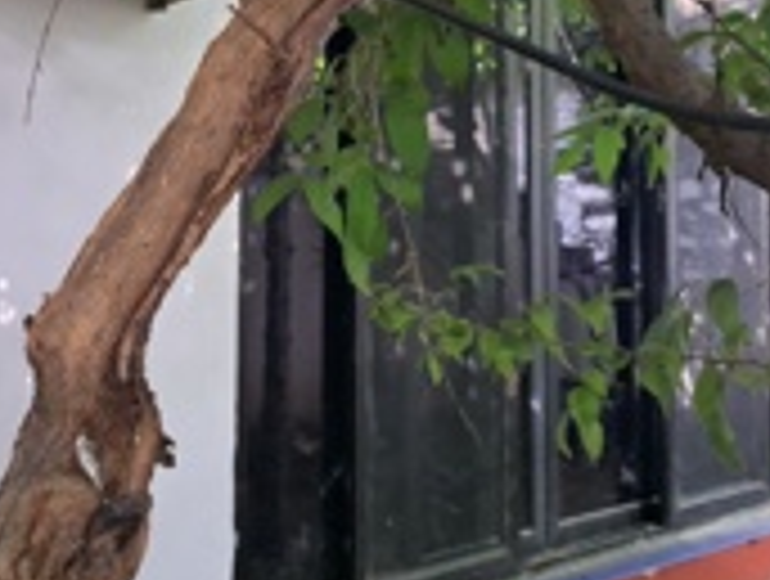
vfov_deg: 25.5
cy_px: 67
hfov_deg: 32.3
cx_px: 54
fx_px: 1248
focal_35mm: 56
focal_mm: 5.23
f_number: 1.8
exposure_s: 1/50
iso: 160
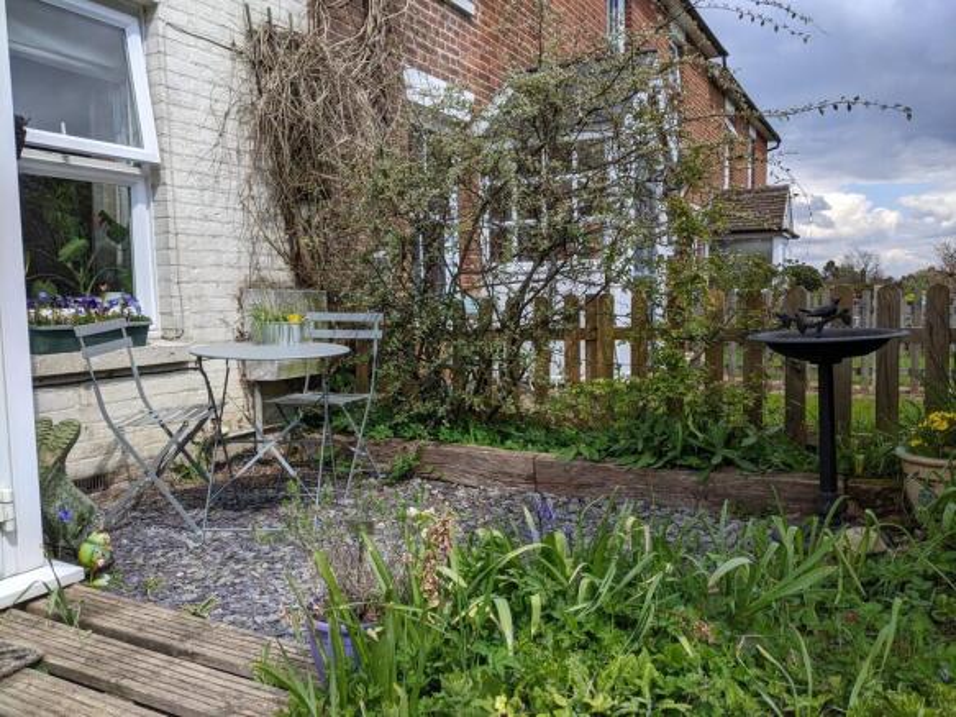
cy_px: 358
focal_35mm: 27
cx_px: 478
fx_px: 746
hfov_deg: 65.3
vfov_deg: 51.3
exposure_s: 1/1675
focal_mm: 4.44
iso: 40
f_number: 1.8
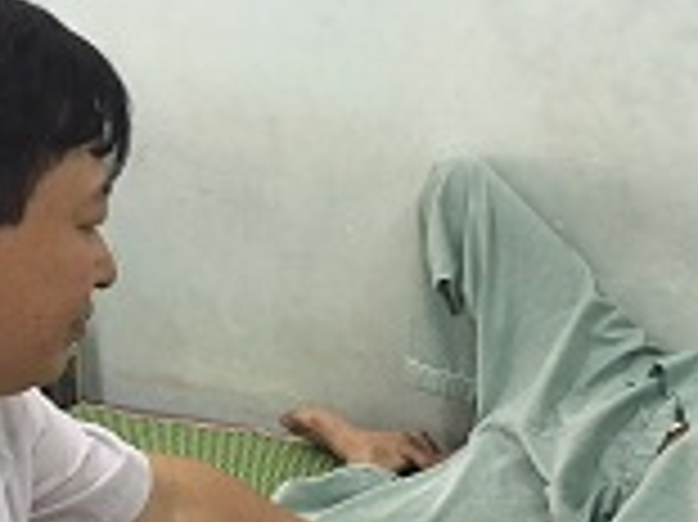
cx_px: 455
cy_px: 378
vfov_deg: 19.5
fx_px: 1511
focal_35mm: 75
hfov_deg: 25.9
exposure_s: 1/17
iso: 100
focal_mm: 4.15
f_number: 2.2
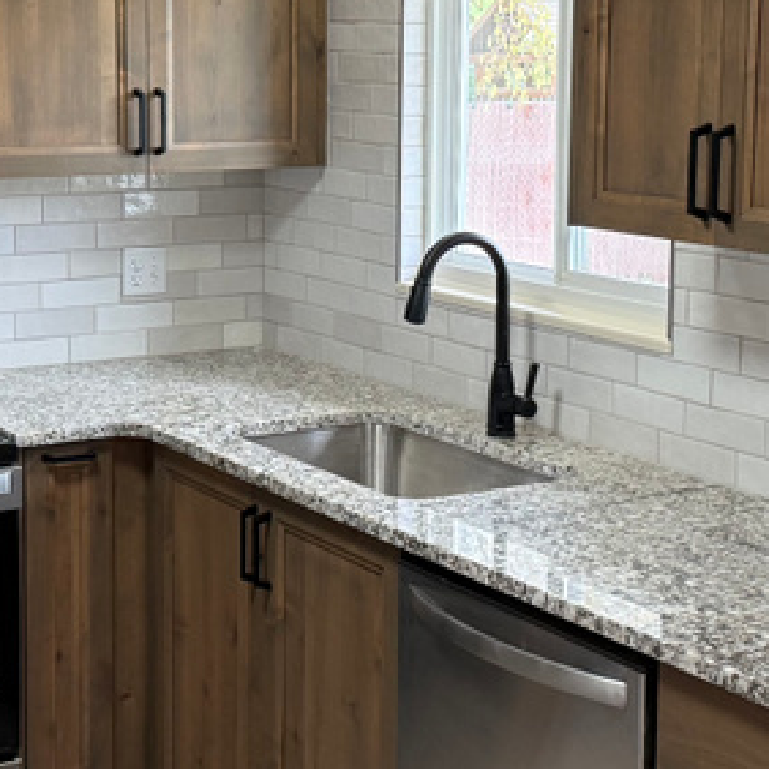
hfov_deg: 22.4
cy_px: 270
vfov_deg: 22.4
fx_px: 1935
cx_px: 311
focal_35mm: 77
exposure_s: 1/120
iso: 250
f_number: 1.78
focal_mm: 6.76
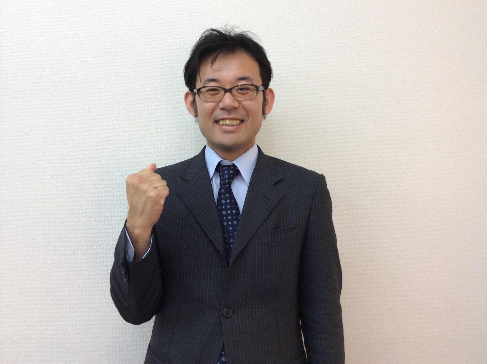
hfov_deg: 55.4
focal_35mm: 33
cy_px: 182
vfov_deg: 42.8
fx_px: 464
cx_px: 244
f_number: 2.4
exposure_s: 1/40
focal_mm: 3.3
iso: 40
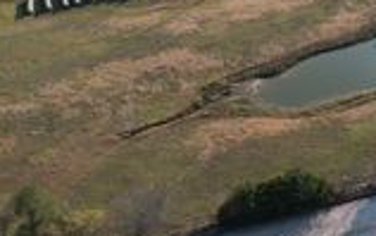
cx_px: 375
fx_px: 626
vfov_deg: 20.4
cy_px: -18
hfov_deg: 31.0
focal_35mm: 61
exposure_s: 1/1250
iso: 140
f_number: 2.8
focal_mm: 8.38
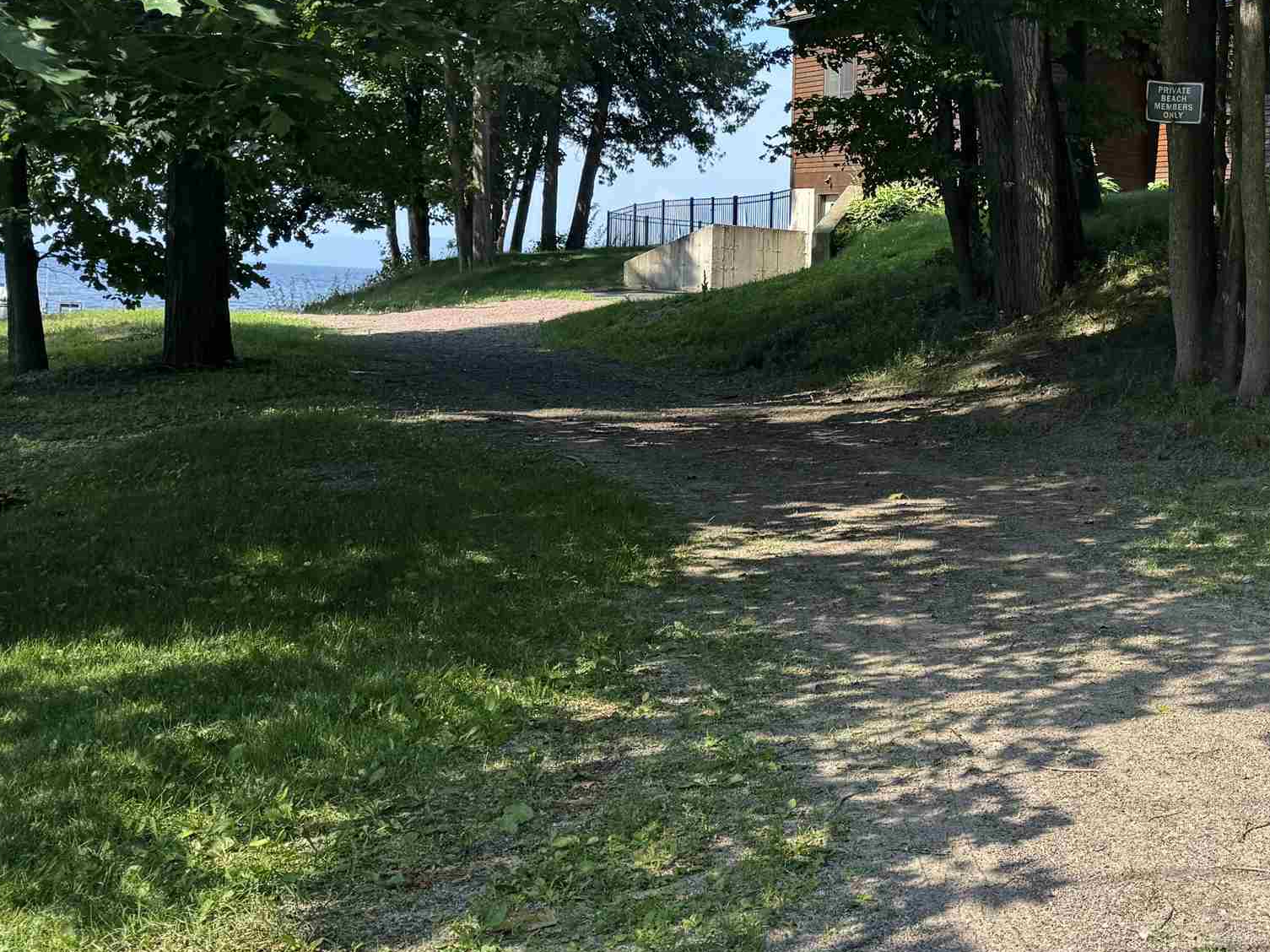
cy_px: 435
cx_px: 1242
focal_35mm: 49
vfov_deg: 29.7
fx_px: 1797
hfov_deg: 35.5
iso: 80
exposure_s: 1/1818
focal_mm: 6.76
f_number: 1.78
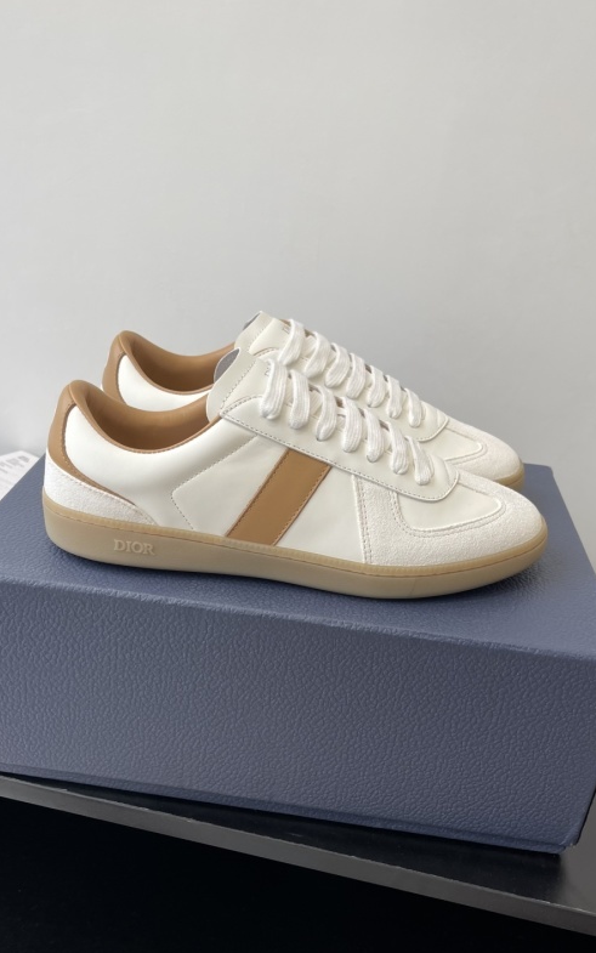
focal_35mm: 27
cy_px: 475
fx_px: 701
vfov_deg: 68.4
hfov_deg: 46.0
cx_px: 274
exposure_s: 1/257
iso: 32
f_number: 1.6
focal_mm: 5.1
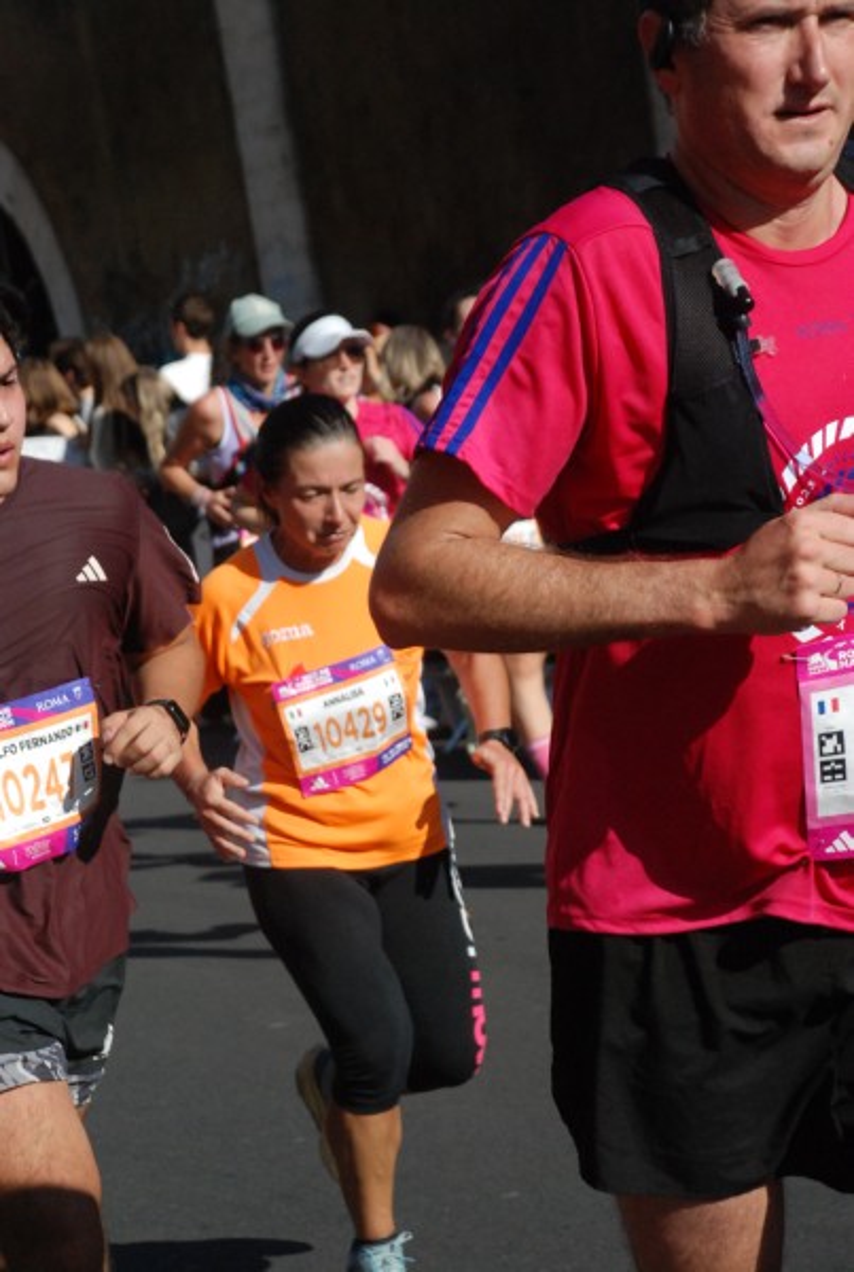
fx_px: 4513
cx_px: 427
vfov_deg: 16.0
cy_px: 636
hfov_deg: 10.8
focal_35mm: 128
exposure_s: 1/2000
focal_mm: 85
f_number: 8
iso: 1000
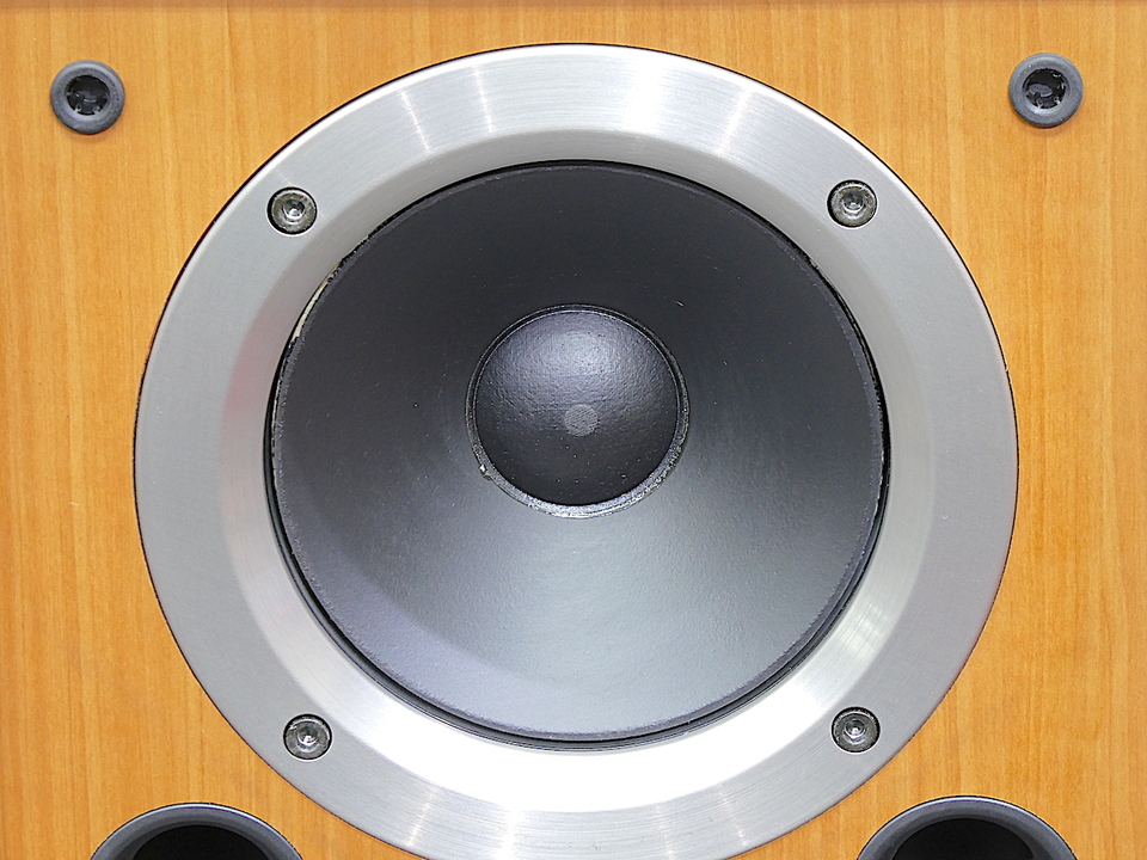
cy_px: 430
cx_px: 574
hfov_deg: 9.9
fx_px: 6627
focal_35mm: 200
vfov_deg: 7.4
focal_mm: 35.8
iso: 200
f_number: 5.6
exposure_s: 1/2
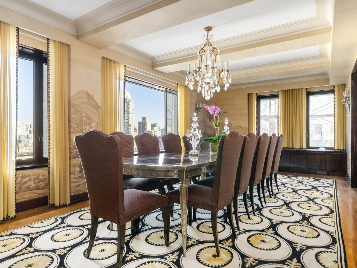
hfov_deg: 79.0
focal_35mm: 21
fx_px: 217
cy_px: 132
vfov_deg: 63.5
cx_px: 182
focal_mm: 19
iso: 500
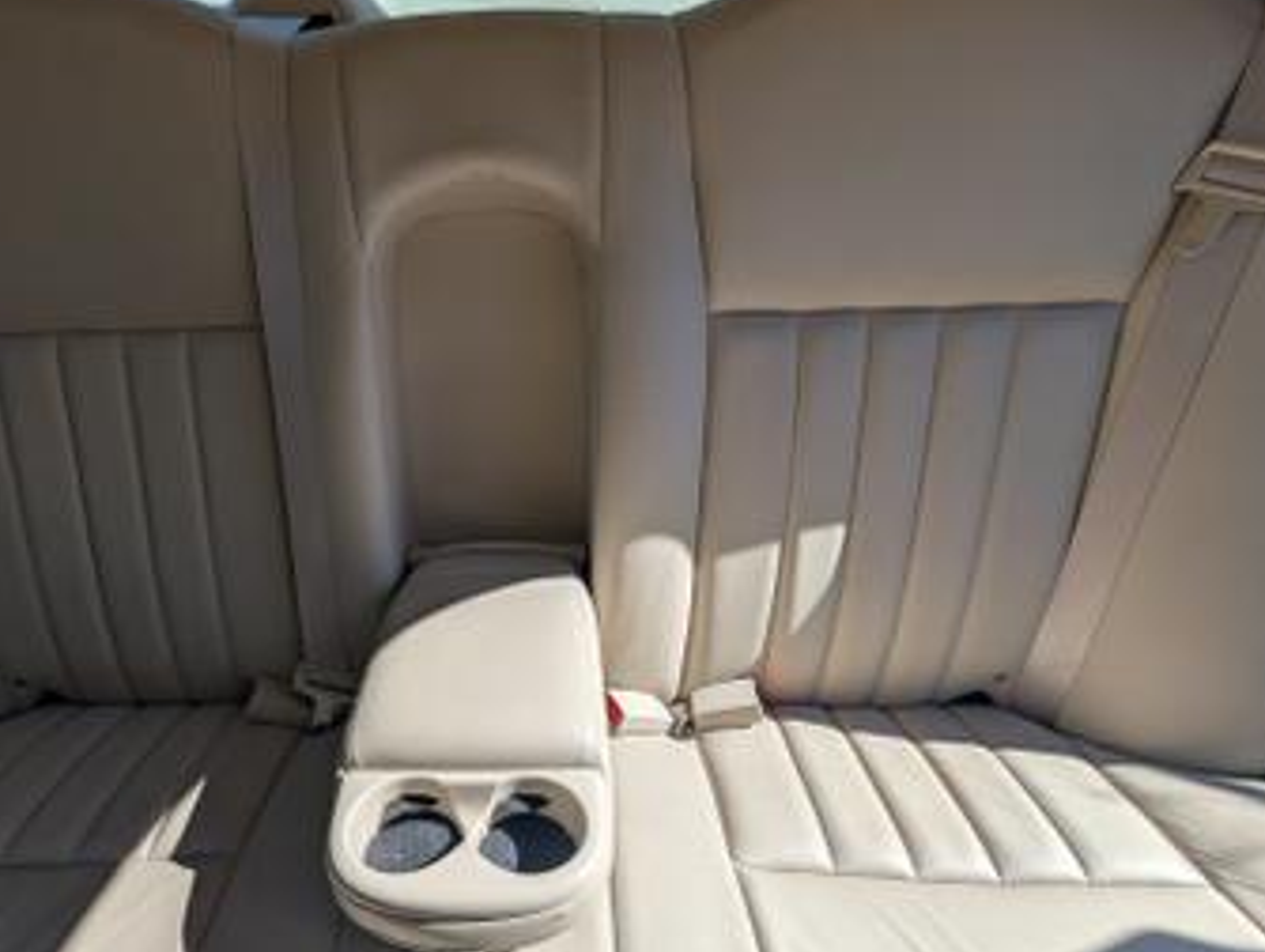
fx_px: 658
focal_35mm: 18
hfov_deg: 86.8
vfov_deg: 69.1
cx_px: 521
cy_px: 654
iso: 53
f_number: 1.7
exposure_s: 1/3663
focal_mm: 2.02
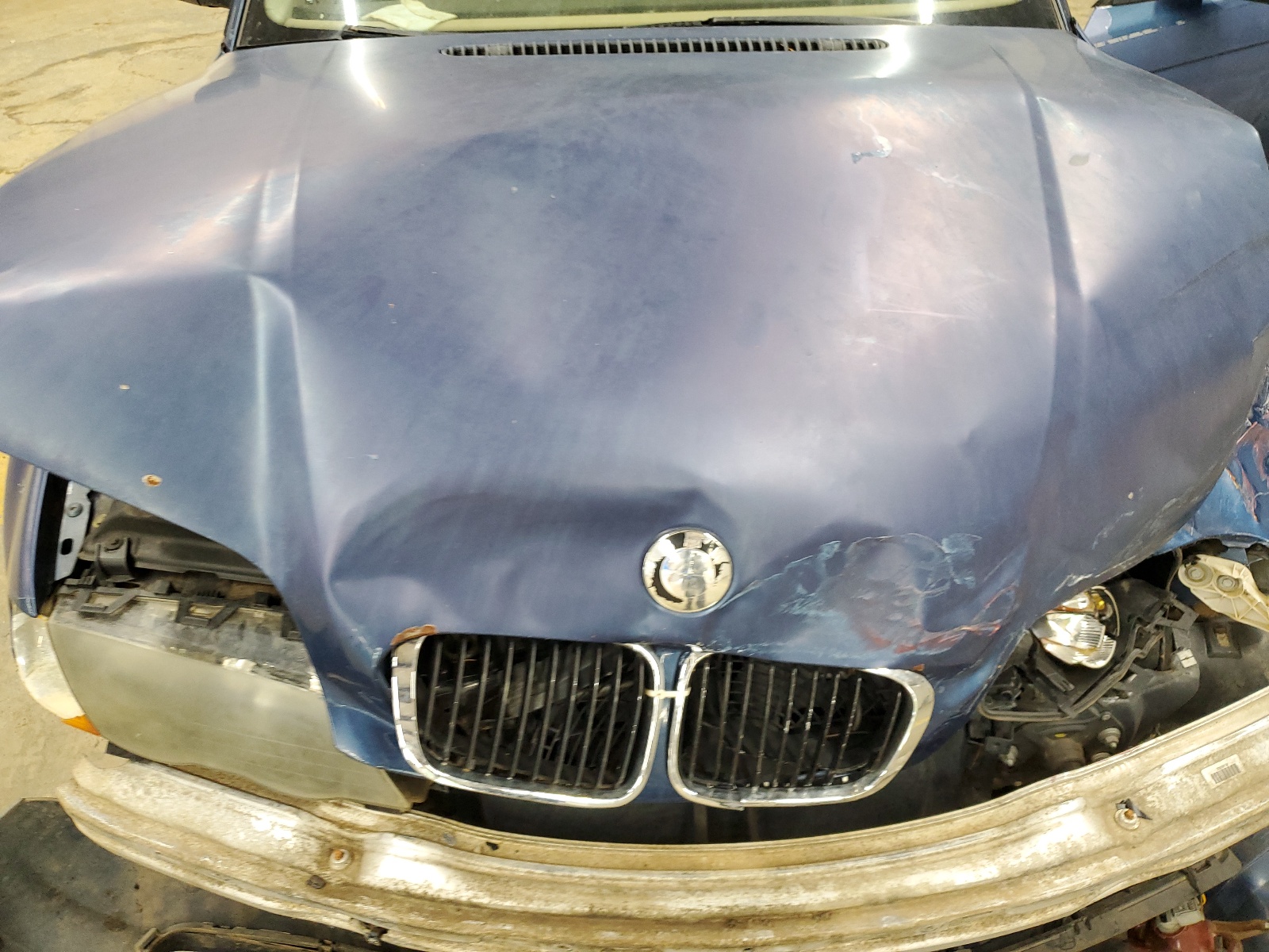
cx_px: 634
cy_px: 476
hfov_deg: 67.3
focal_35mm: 26
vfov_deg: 53.1
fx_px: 953
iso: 141
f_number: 1.5
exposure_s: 1/60.2
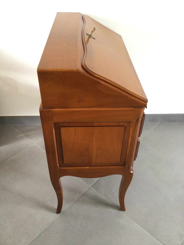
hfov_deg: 45.4
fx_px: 220
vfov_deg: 58.4
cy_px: 122
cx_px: 92
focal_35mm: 31
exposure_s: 1/25
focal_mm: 3.3
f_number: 2.4
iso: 200
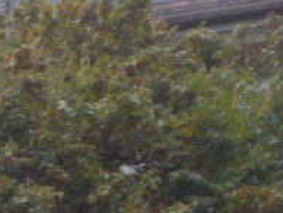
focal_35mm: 241
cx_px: -543
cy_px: 619
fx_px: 1973
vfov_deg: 5.8
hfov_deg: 7.3
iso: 320
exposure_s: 1/60
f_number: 2.5
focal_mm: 8
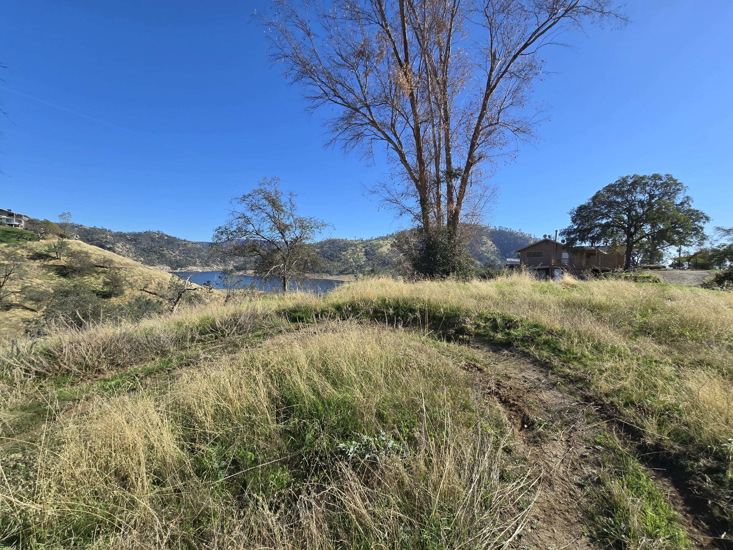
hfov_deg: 106.2
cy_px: 275
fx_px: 275
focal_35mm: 13
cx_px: 366
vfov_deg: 89.9
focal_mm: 2.2
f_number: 2.2
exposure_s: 1/2060
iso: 50
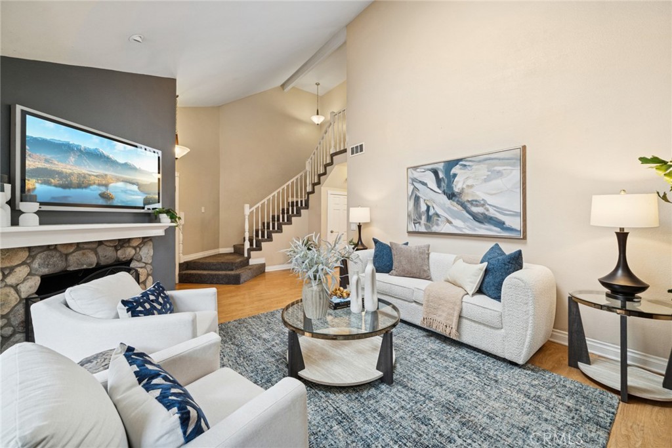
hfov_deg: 108.3
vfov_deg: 85.4
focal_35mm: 13
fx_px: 243
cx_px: 336
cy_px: 224
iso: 400
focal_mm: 13
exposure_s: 1/13
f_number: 8
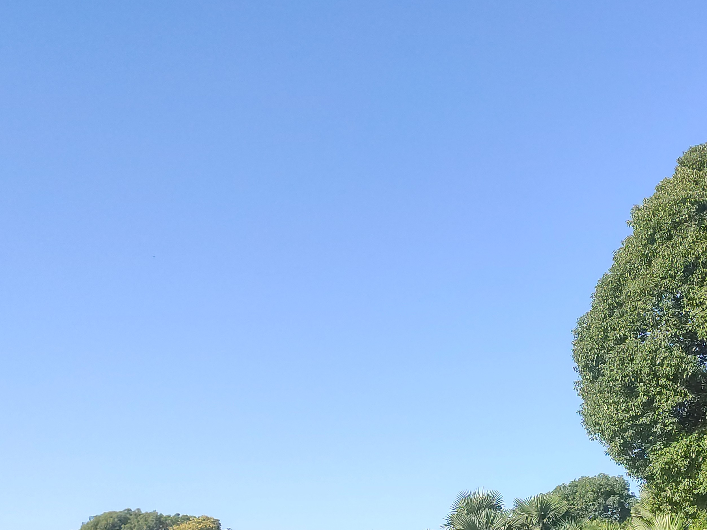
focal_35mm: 56
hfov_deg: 33.8
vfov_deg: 25.8
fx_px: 1144
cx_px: 511
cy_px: 387
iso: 800
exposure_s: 1/5762
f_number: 1.75
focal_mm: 4.77
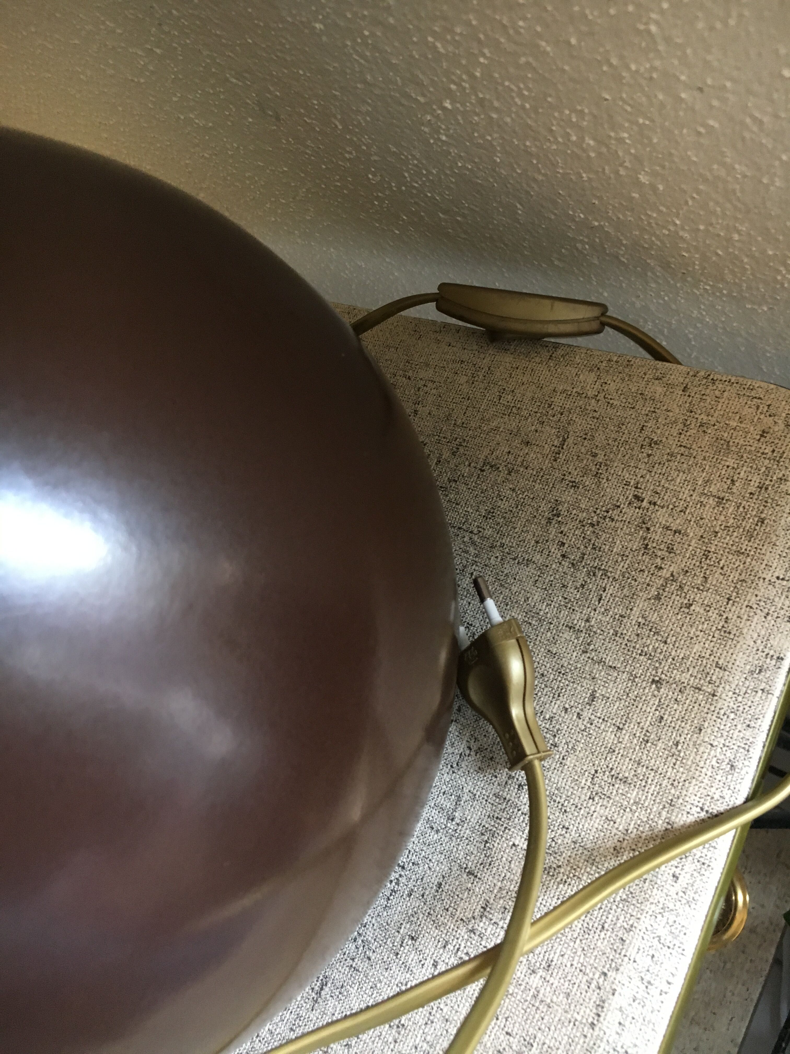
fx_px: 882
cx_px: 395
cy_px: 527
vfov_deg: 61.7
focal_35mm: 29
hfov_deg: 48.2
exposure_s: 1/33
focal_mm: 4.15
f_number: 2.2
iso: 200
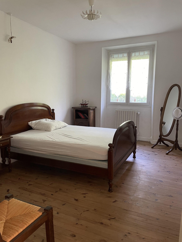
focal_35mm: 26
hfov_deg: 53.1
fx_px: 182
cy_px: 121
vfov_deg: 67.3
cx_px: 91
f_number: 1.6
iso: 250
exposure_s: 1/60
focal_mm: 4.2
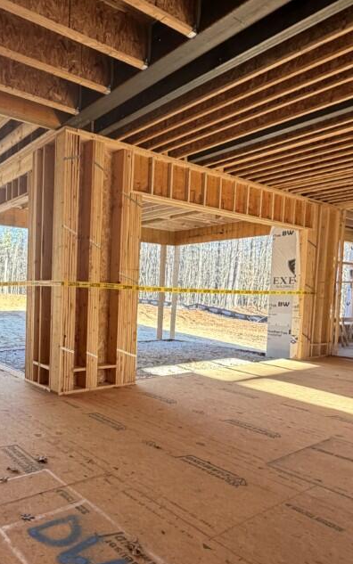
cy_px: 314
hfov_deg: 45.5
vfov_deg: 74.5
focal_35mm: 24
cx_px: 25
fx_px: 369
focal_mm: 2.22
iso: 250
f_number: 2.2
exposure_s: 1/121
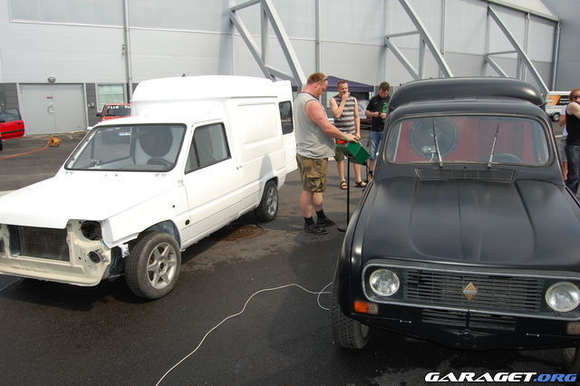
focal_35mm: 27
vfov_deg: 47.9
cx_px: 290
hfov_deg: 67.4
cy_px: 193
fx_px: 435
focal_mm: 18
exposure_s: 1/500
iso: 200
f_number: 8
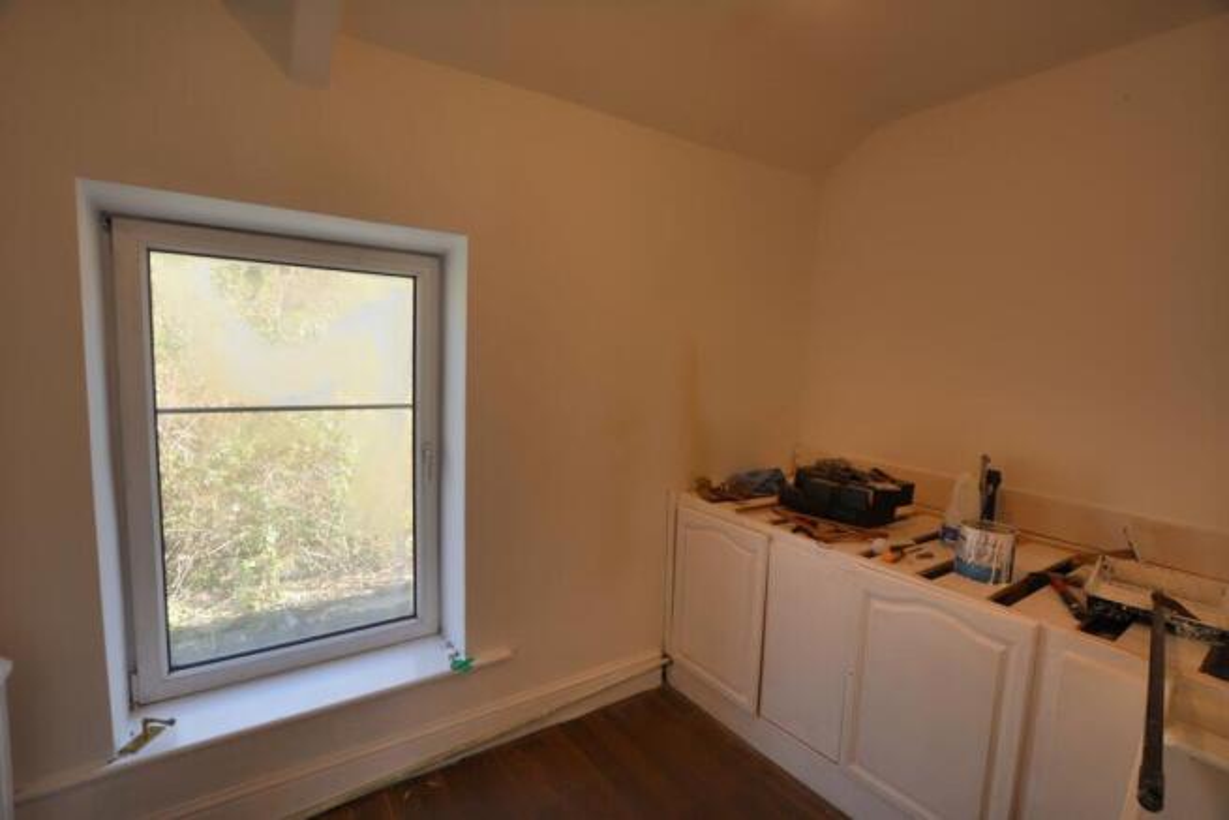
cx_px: 614
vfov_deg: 77.4
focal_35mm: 15
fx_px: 512
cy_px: 410
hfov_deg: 100.4
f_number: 5.6
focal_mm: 10
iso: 200
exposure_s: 1/125
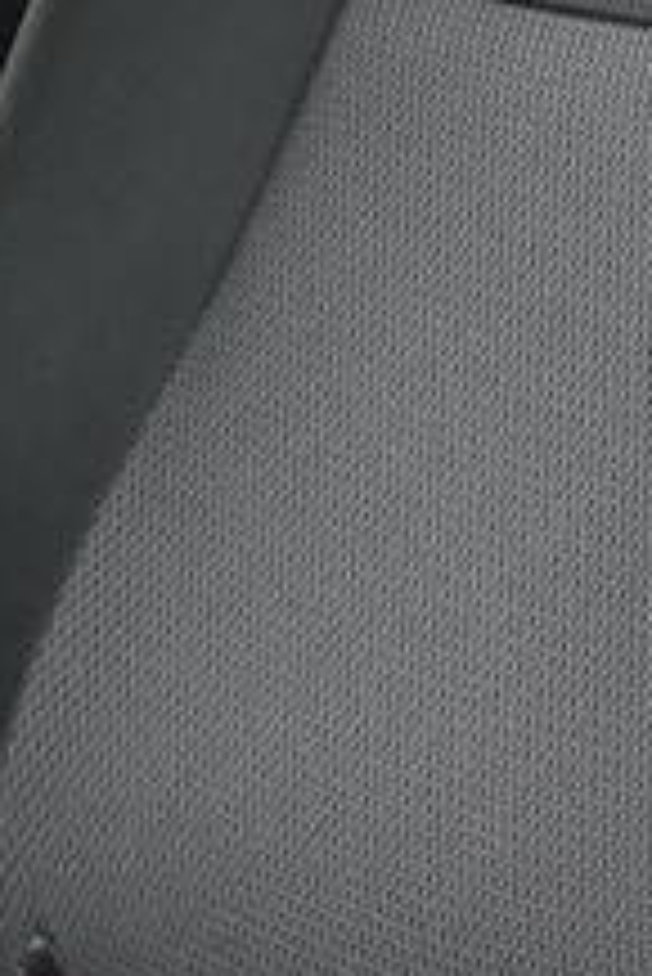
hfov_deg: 6.0
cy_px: 351
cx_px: -126
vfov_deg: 9.0
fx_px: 6225
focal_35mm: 230
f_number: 3.2
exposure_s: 1/60
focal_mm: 32.5
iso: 1600
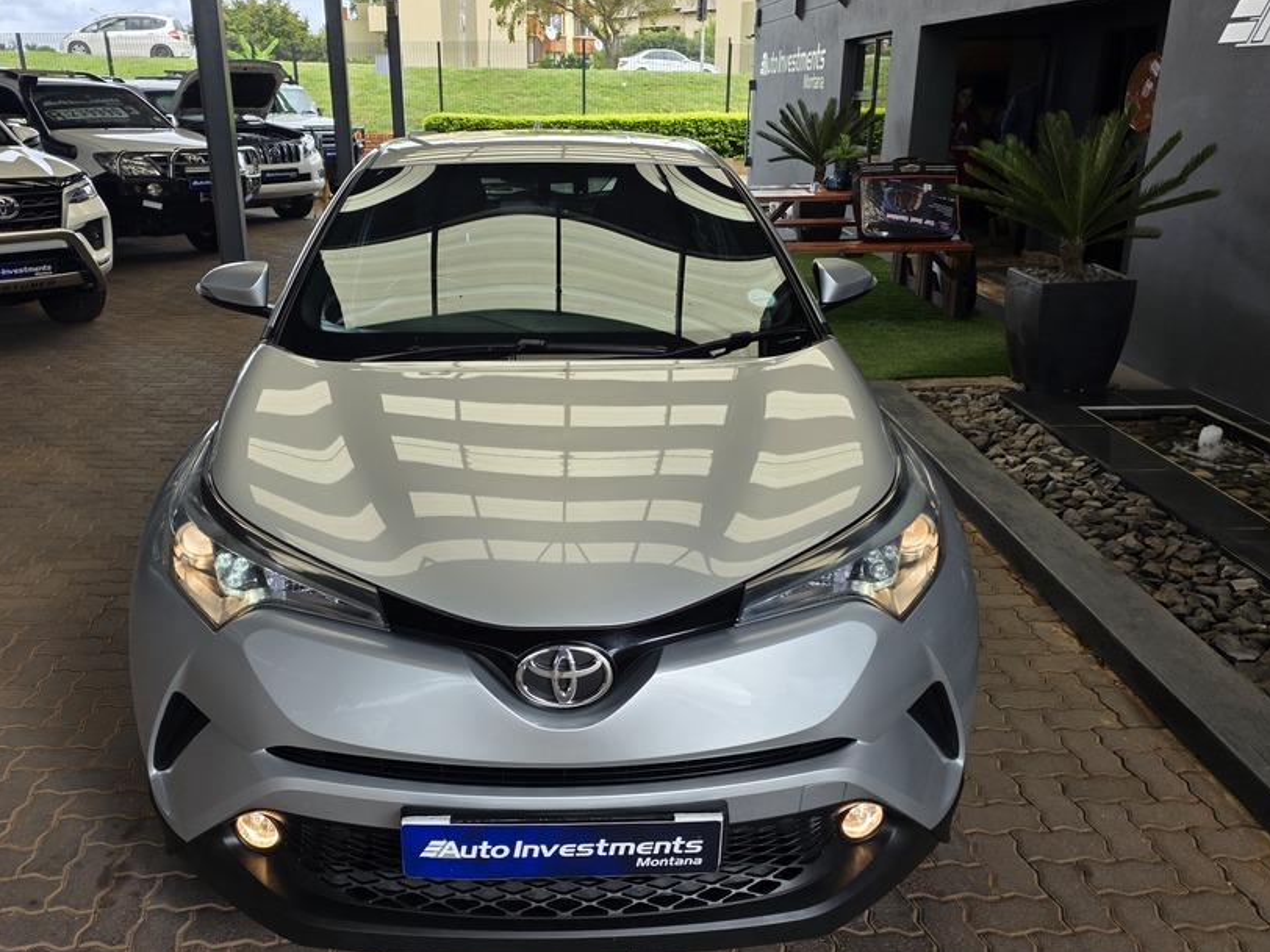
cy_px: 421
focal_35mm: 29
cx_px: 538
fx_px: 1064
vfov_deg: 48.1
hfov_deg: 61.4
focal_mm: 6.25
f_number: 1.7
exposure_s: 1/129
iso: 12
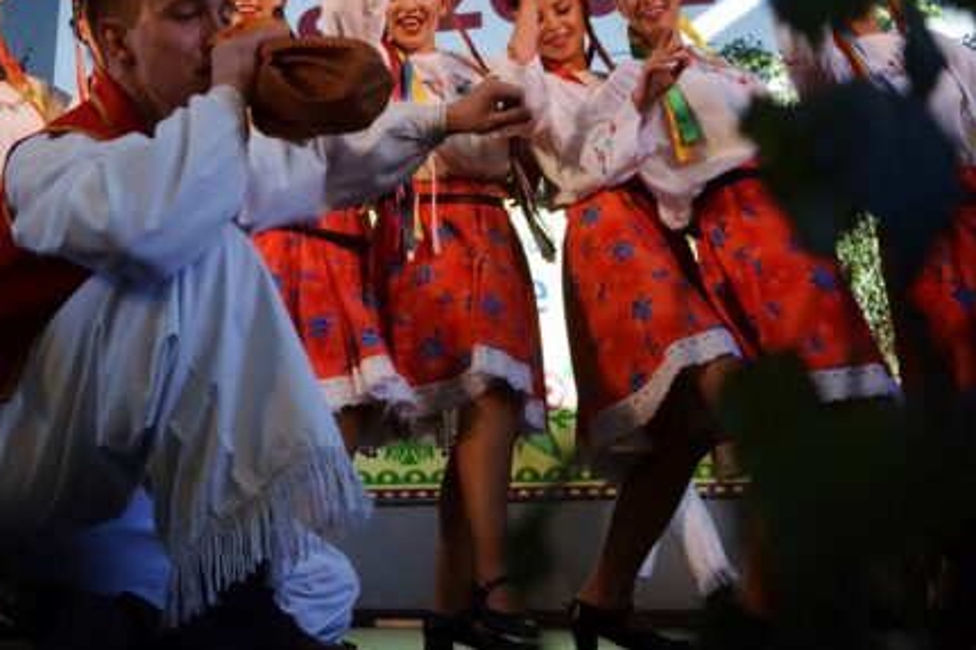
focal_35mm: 48
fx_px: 1301
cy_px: 80
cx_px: 217
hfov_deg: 39.7
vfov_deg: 27.2
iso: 640
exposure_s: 1/2000
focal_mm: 18
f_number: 3.5
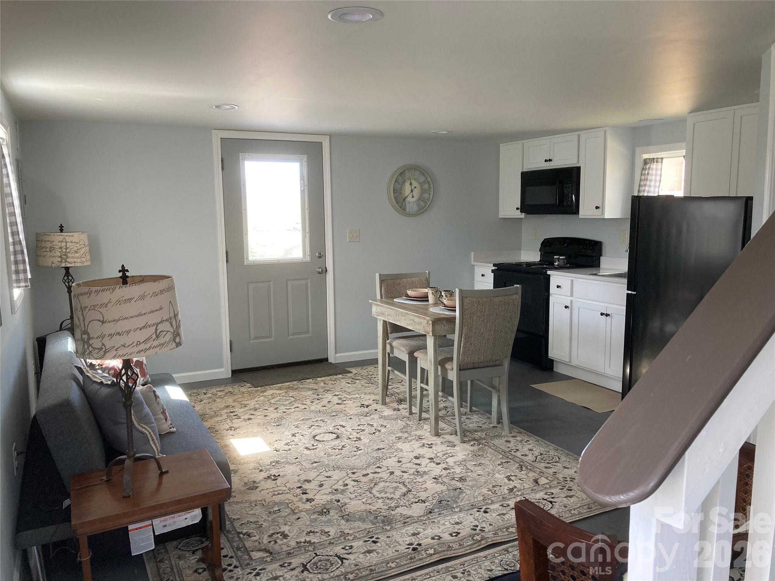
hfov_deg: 63.4
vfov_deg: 49.7
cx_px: 388
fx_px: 627
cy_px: 290
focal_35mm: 28
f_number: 1.8
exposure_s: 1/74
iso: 80
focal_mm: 3.99
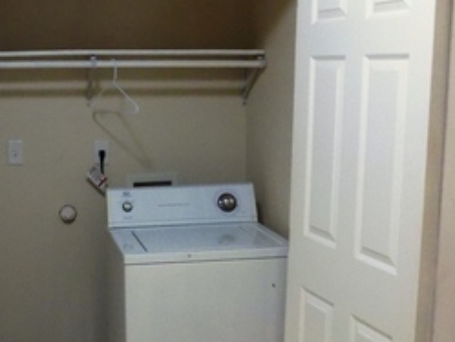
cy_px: 183
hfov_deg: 31.4
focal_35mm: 59
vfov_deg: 24.8
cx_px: 57
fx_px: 776
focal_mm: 4
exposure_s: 1/30
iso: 250
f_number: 3.1
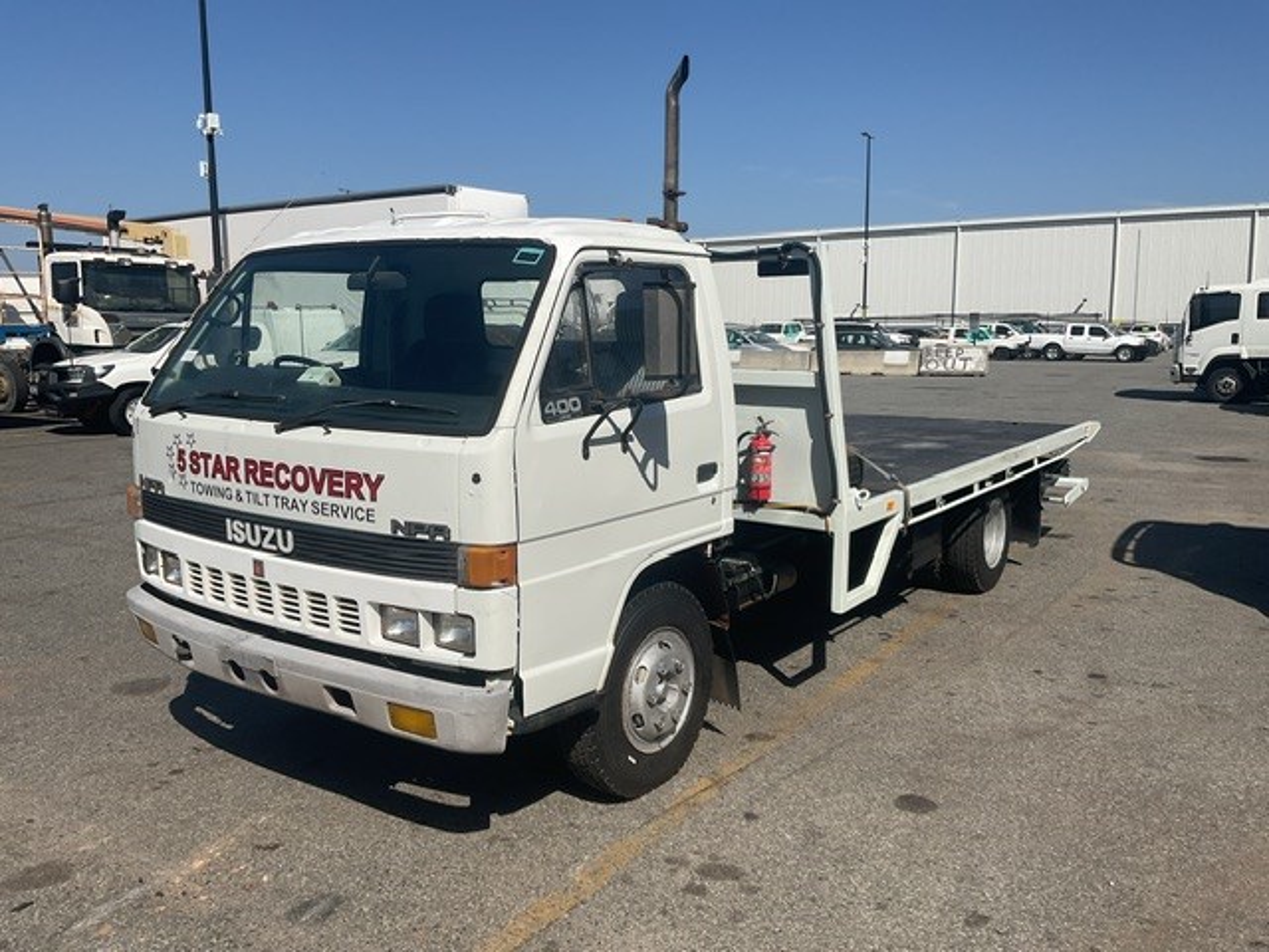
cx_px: 634
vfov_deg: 48.2
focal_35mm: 29
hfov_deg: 61.7
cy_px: 476
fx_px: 1063
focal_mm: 3
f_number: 1.8
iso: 16
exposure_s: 1/4405
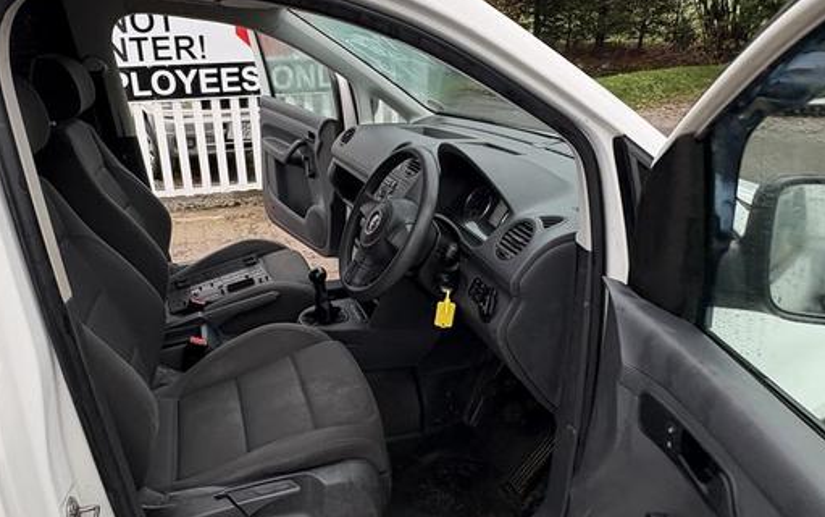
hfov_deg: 70.2
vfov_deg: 47.5
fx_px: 585
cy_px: 220
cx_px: 366
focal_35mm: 26
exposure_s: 1/99
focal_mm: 2.22
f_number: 2.2
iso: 160
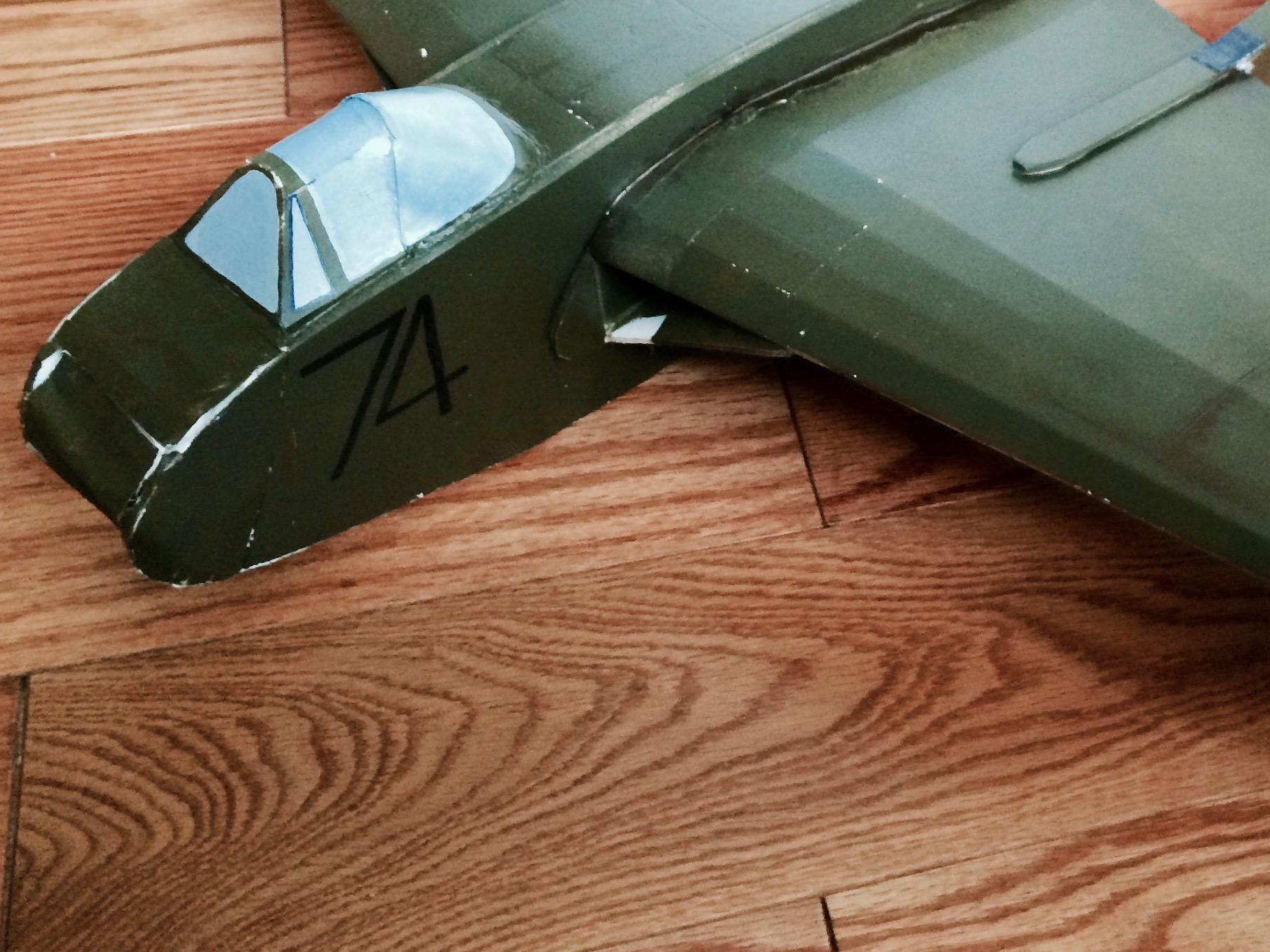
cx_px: 1045
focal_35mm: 52
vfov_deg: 27.5
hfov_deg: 35.4
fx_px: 1908
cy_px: 202
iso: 200
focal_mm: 4.15
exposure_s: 1/30
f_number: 2.2
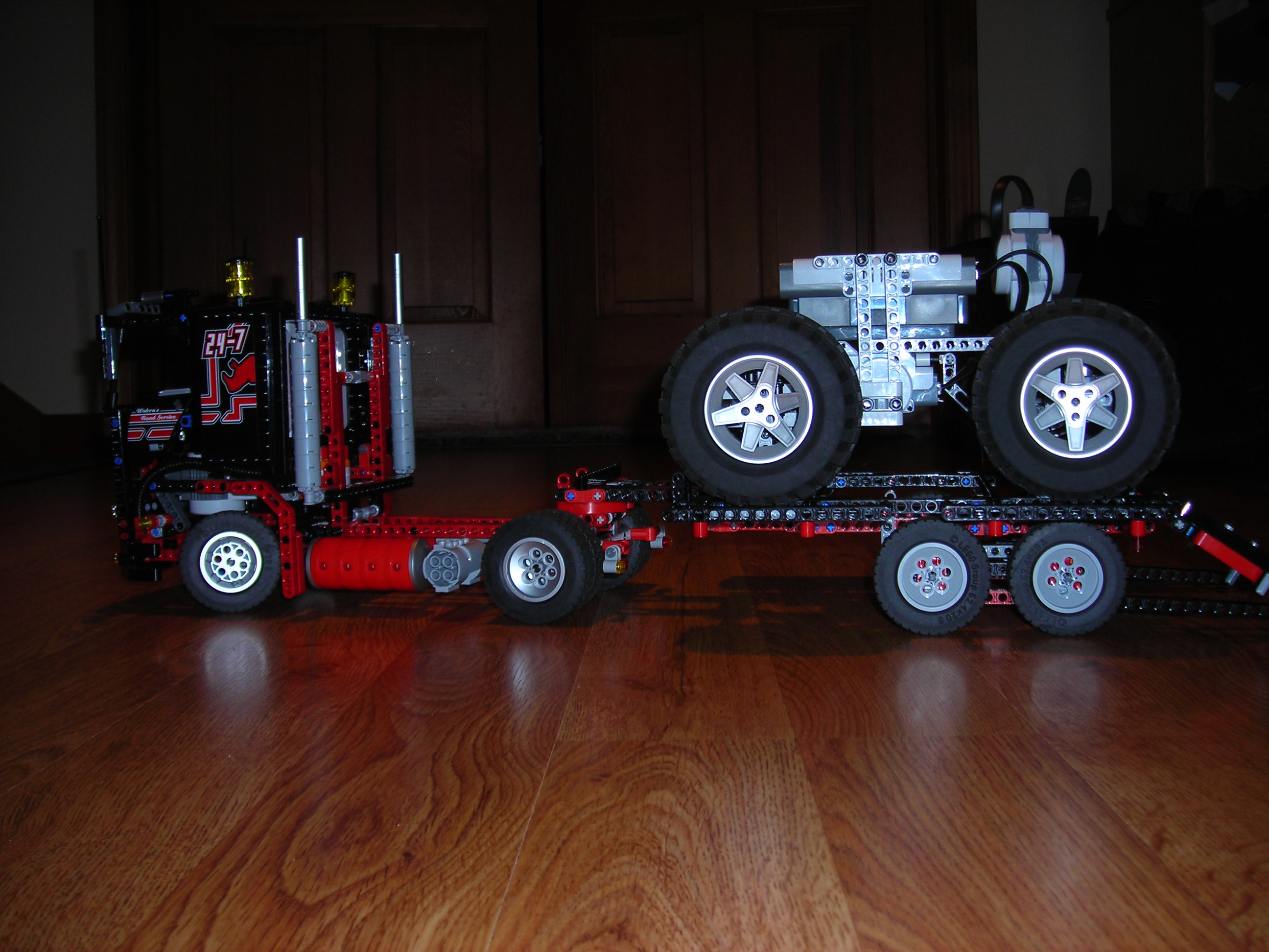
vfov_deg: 37.7
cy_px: 476
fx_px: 1393
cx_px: 634
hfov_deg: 49.0
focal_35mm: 38
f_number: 3.2
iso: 50
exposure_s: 1/60.1
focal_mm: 6.3
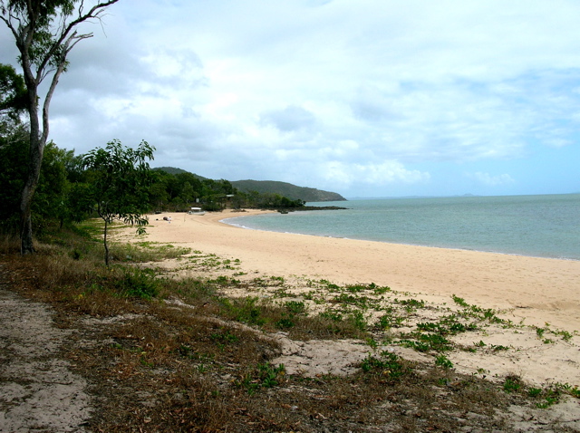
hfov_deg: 51.4
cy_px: 216
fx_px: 602
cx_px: 290
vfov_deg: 39.6
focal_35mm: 36
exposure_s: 1/982
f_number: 3.7
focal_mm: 6
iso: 50
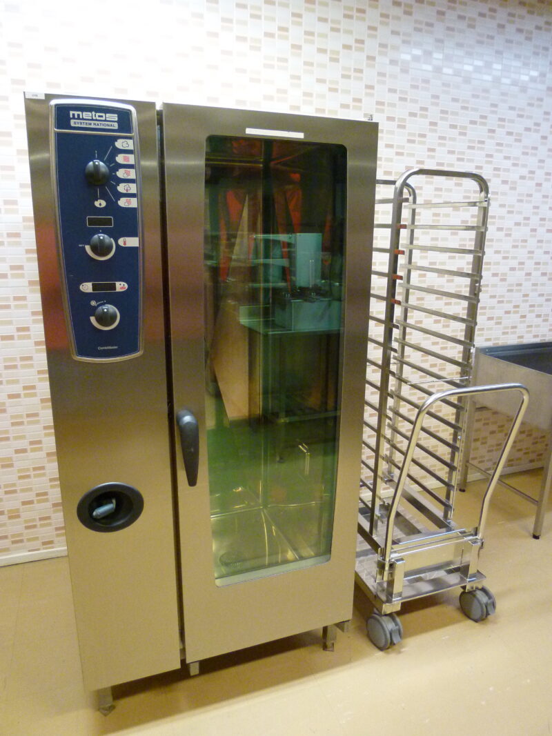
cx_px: 276
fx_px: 510
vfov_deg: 71.6
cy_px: 368
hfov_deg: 56.8
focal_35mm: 24
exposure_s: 1/60
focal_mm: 4.3
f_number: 2.2
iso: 400
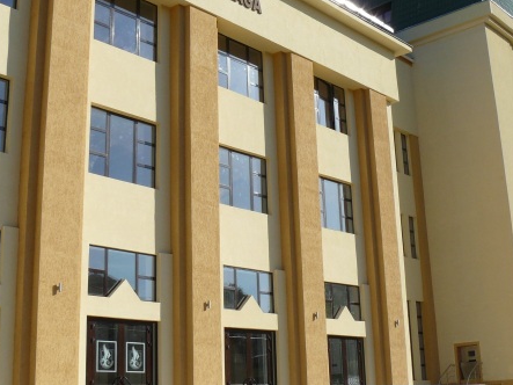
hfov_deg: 36.8
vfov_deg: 27.9
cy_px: 146
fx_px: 770
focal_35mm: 52
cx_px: 261
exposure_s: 1/400
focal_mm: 6
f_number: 5.6
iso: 100
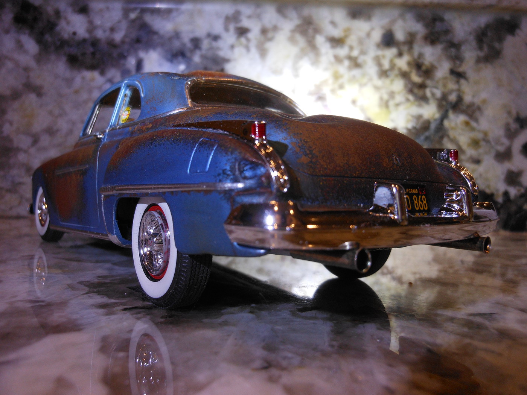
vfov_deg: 49.7
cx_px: 264
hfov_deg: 63.4
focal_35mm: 28
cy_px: 198
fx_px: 426
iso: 125
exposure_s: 1/30
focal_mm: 5
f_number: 3.7
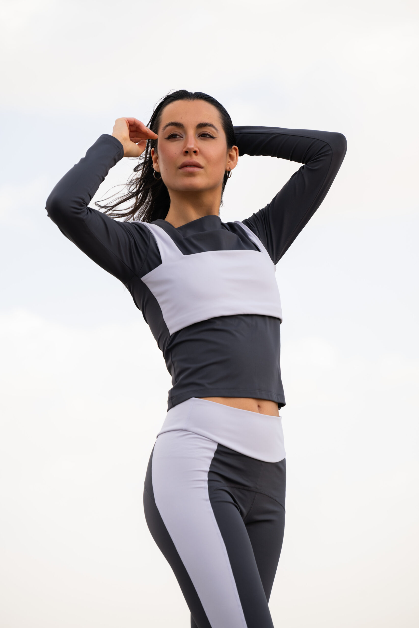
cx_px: 210
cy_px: 314
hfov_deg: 11.4
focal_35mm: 120
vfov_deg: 17.1
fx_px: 2095
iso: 200
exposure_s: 1/500
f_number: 5.6
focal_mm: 120
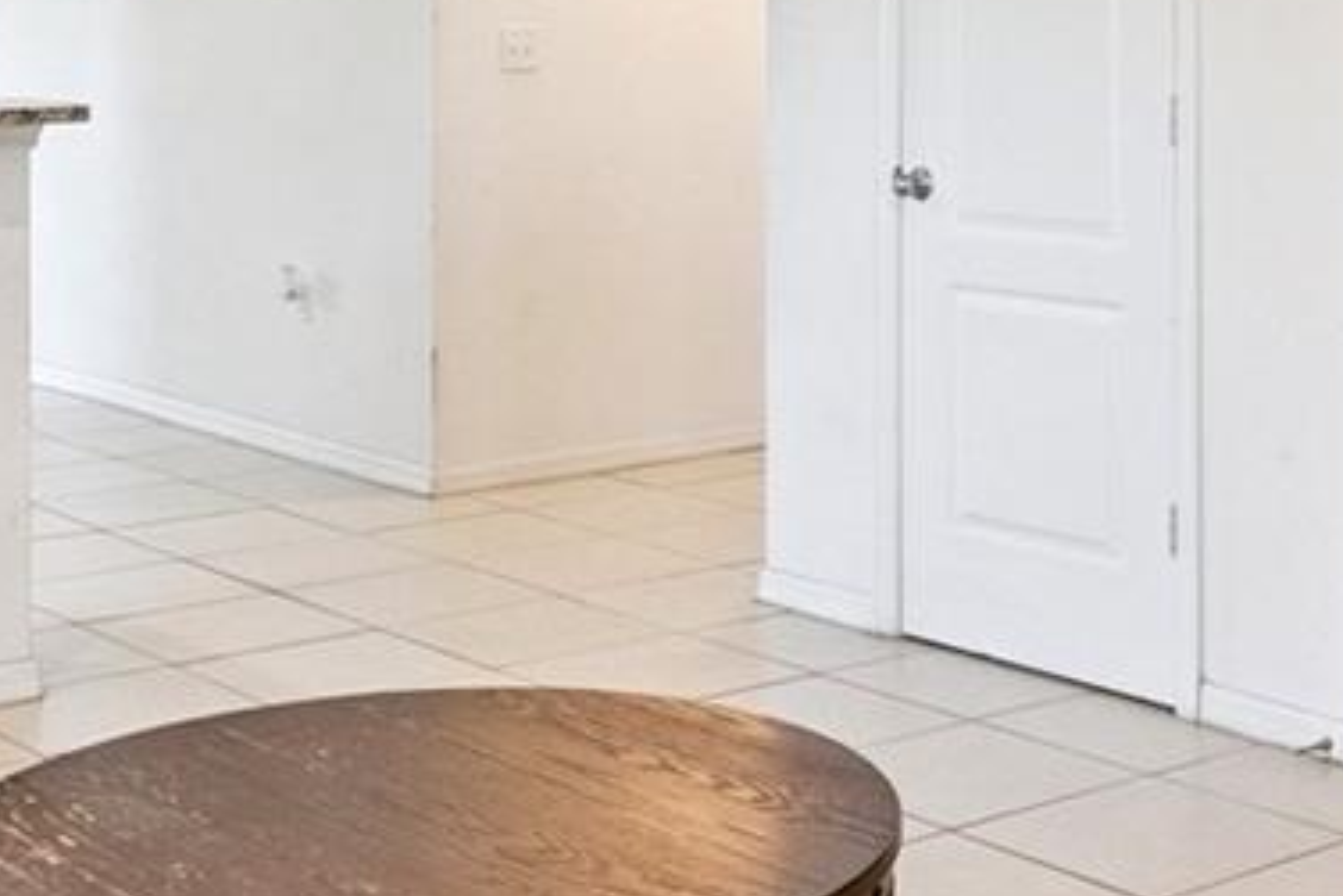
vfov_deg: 19.2
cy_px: -89
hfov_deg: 29.2
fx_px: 2538
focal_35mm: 68
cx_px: 986
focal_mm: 16
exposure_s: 1/50
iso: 2000
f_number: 9
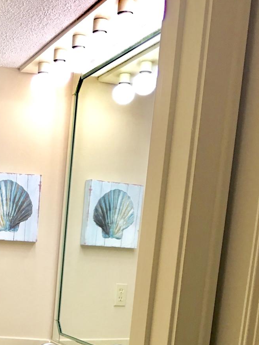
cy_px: 389
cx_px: -18
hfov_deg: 21.2
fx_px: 659
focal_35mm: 66
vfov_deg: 26.8
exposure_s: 1/30
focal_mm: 4.15
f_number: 2.2
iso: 25
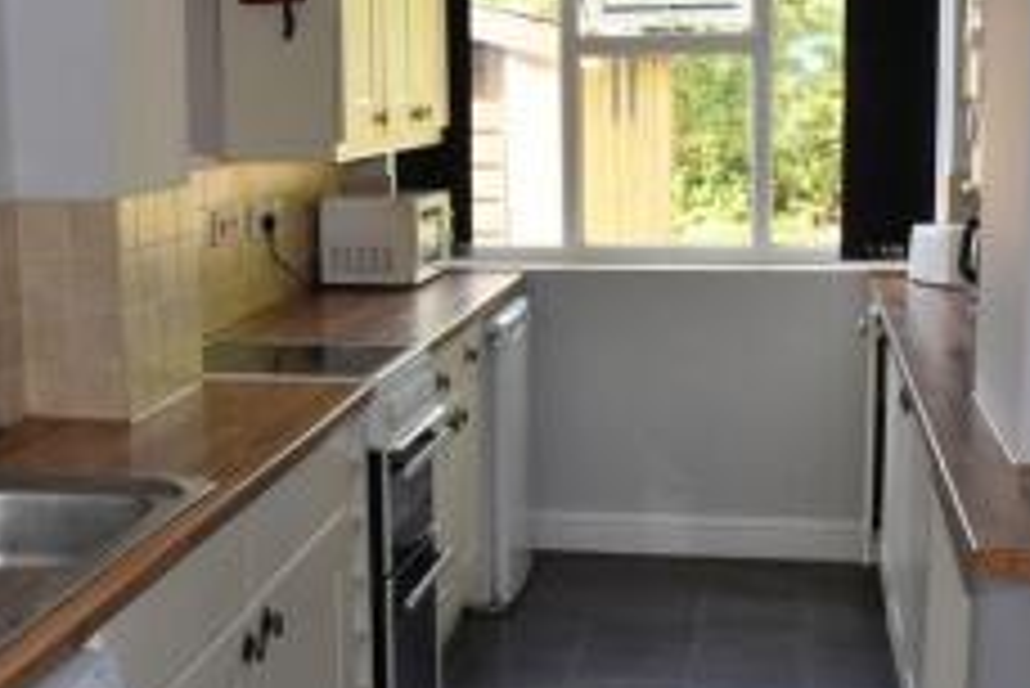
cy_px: 384
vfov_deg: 24.2
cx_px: 373
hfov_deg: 35.4
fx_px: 1603
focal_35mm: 56
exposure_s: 1/125
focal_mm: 18
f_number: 5.6
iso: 500
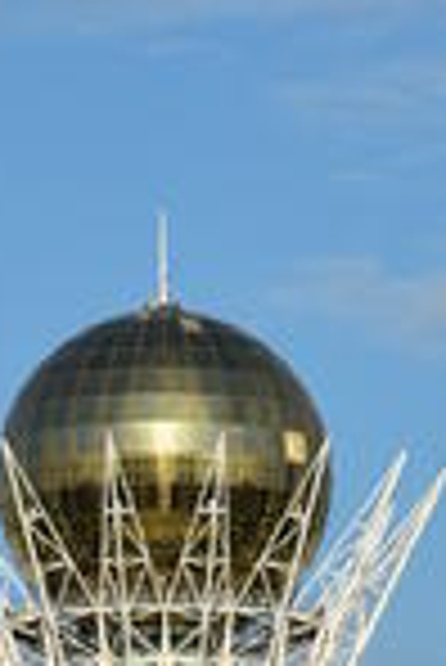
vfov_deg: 4.9
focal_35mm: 411
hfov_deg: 3.4
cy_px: 1269
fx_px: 7619
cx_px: 191
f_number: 9
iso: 100
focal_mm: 70
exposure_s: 1/250
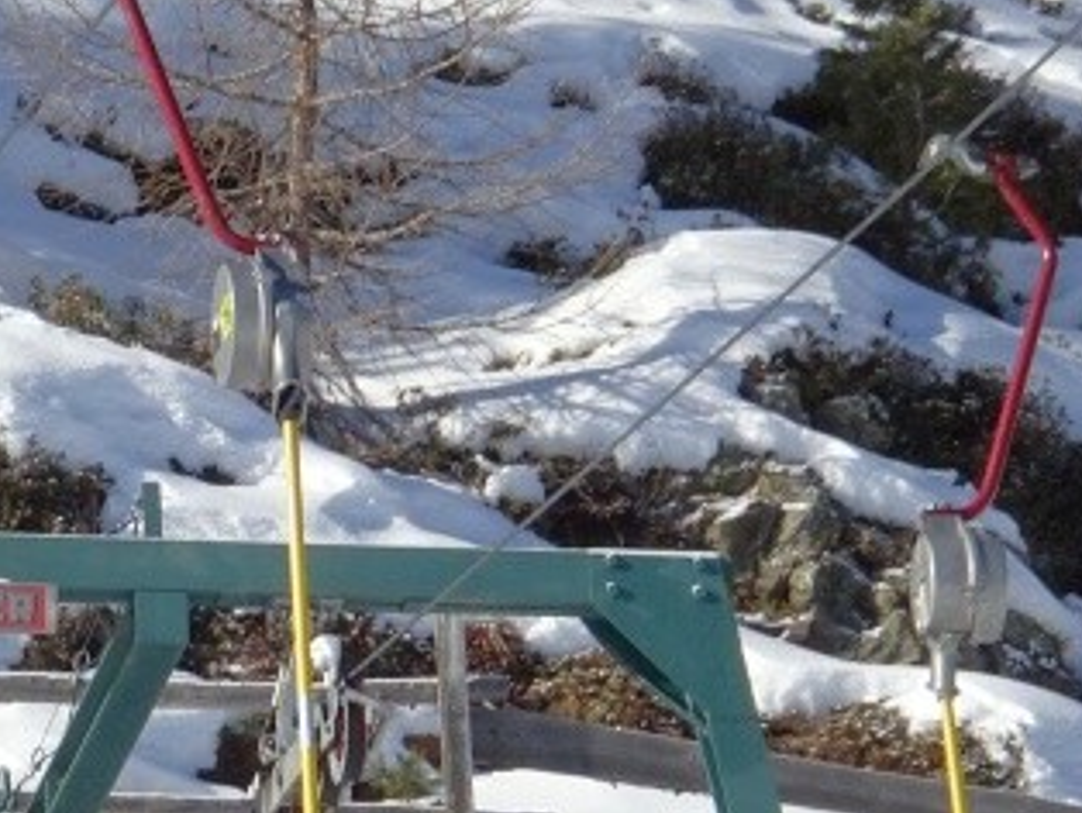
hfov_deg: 4.9
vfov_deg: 3.7
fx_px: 12544
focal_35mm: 401
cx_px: -117
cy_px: 820
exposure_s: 1/500
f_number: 5.6
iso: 80
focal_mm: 20.96
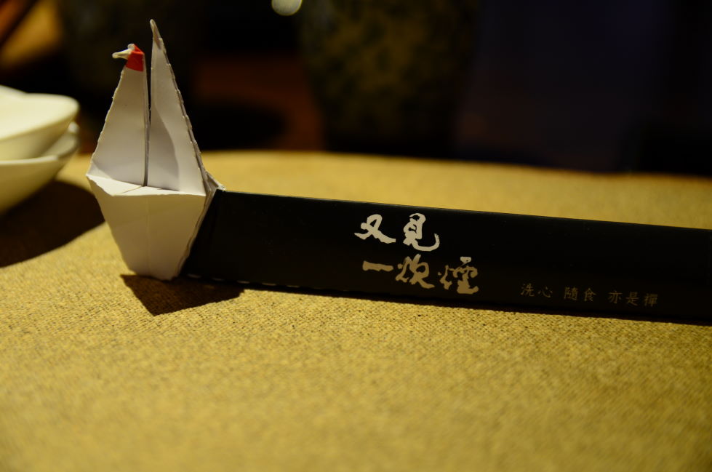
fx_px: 1303
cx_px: 356
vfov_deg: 20.5
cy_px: 236
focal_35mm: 66
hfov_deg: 30.6
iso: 500
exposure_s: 1/25
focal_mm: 44
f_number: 2.8
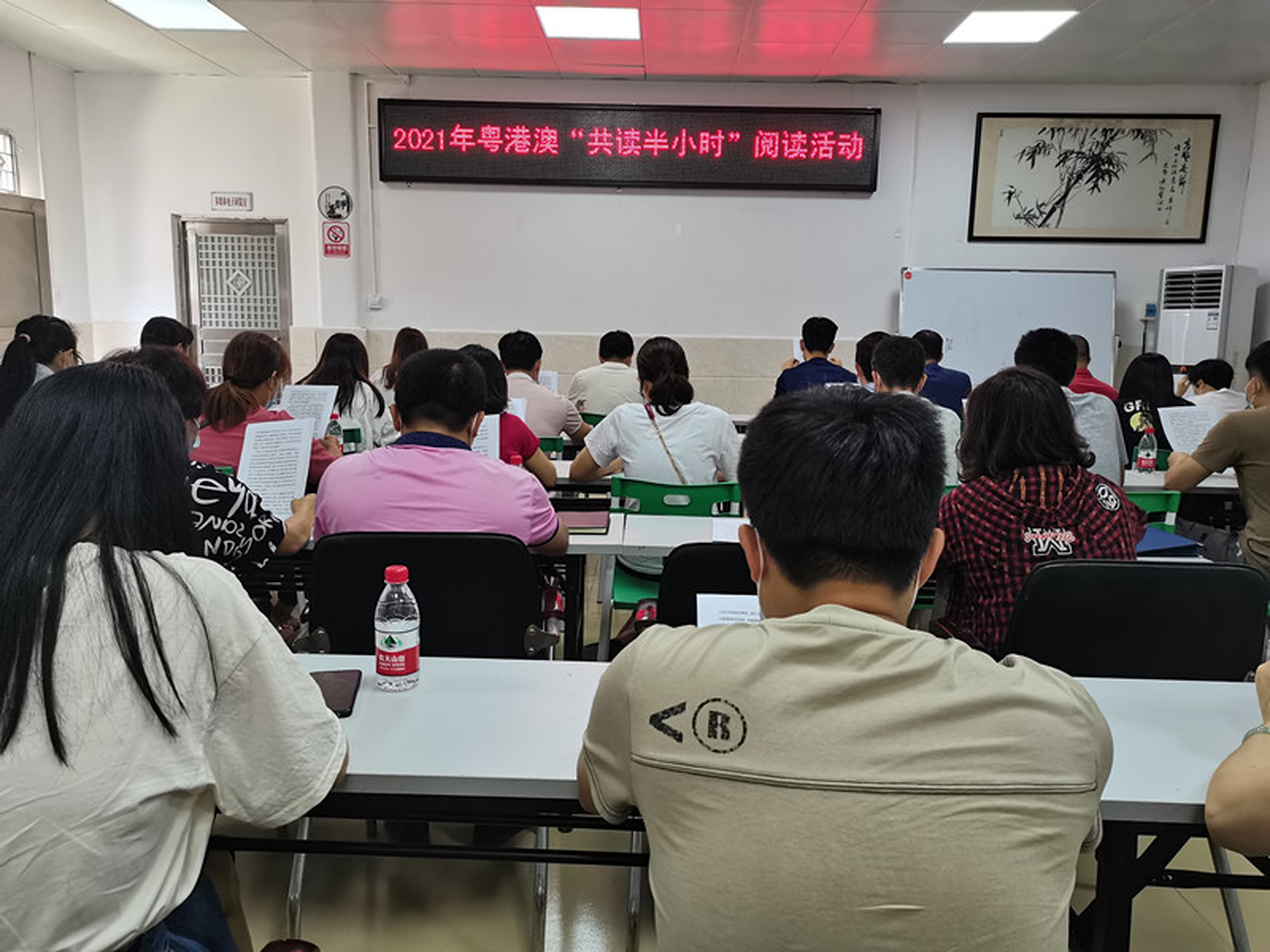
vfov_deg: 53.1
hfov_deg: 67.3
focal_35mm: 26
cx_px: 635
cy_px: 476
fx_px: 954
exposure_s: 1/100
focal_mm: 5.58
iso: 250
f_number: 1.8
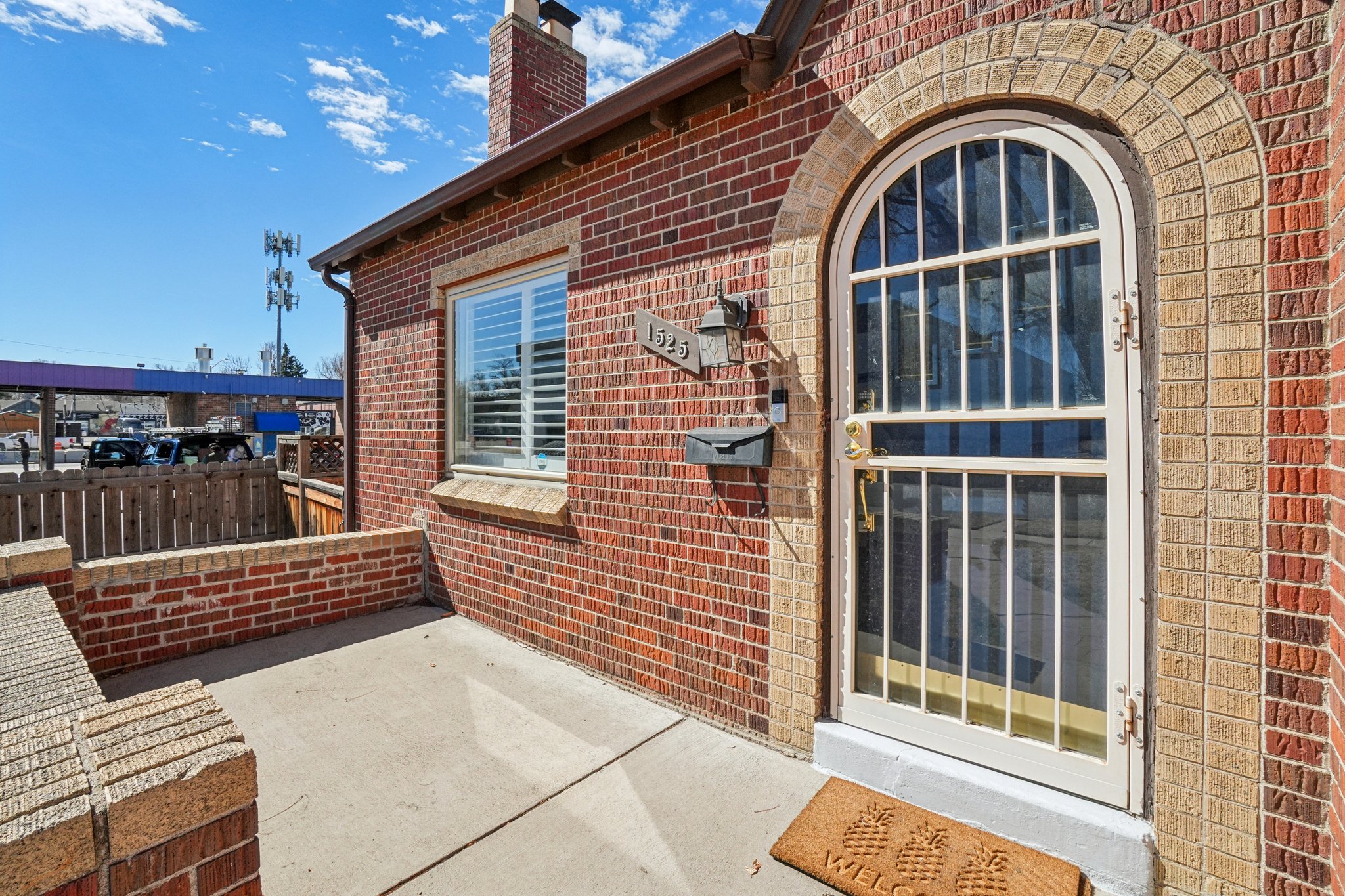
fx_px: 560
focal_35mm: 15
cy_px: 448
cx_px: 672
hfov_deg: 100.4
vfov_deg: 77.3
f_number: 8
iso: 400
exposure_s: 1/1250
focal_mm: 10
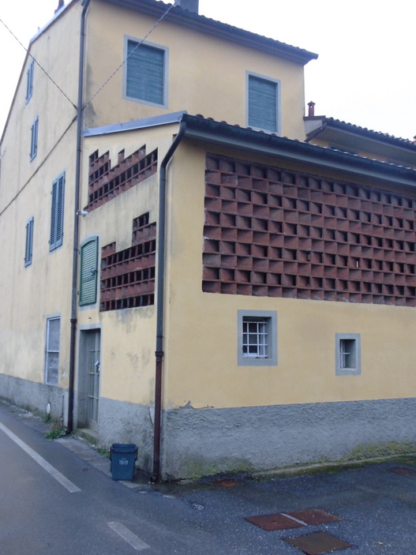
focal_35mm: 33
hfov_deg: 42.9
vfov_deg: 55.3
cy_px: 294
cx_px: 215
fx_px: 529
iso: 100
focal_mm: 5.3
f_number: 3.2
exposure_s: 1/60
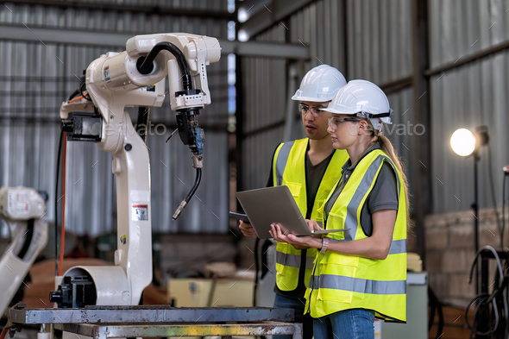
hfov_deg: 27.0
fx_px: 1060
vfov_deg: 18.2
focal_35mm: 75
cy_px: 170
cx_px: 254
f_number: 1.2
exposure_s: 1/640
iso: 100
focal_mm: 50
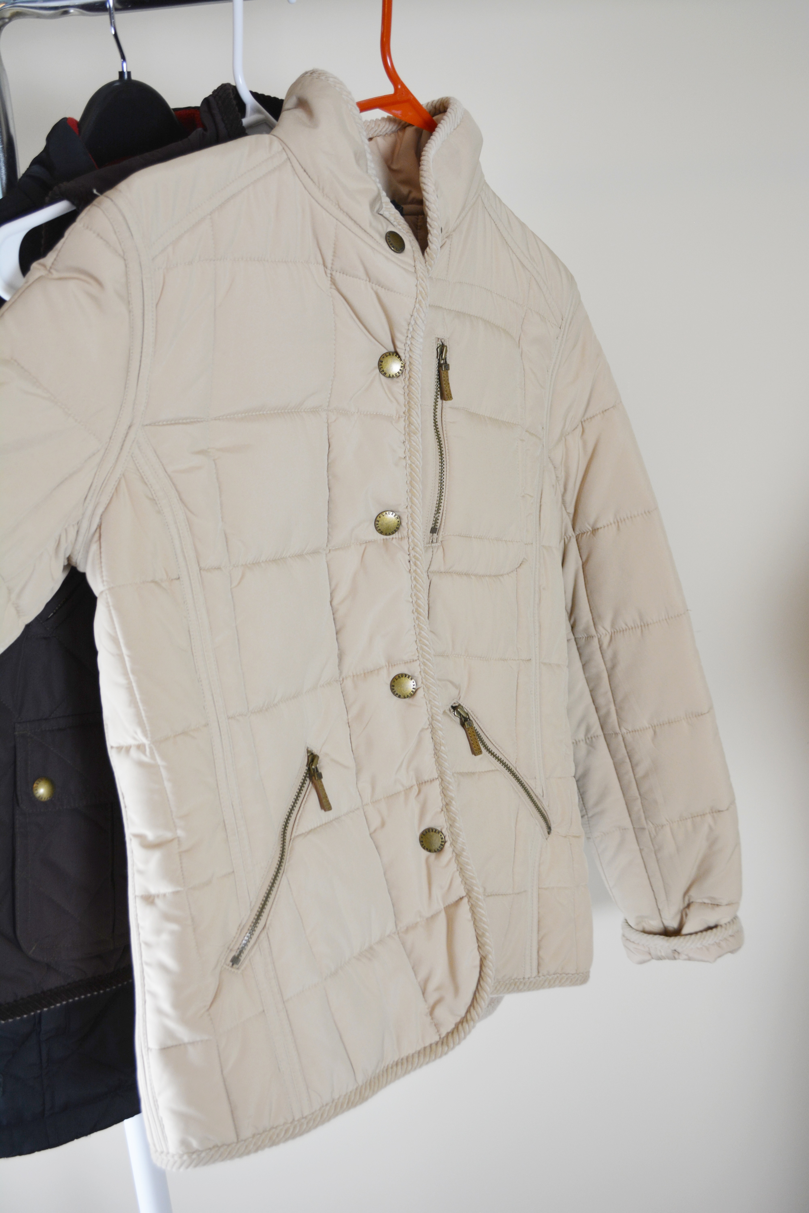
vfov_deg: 57.2
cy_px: 606
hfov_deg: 40.0
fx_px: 1112
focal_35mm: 33
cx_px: 404
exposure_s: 1/80
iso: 400
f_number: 4.5
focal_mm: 22
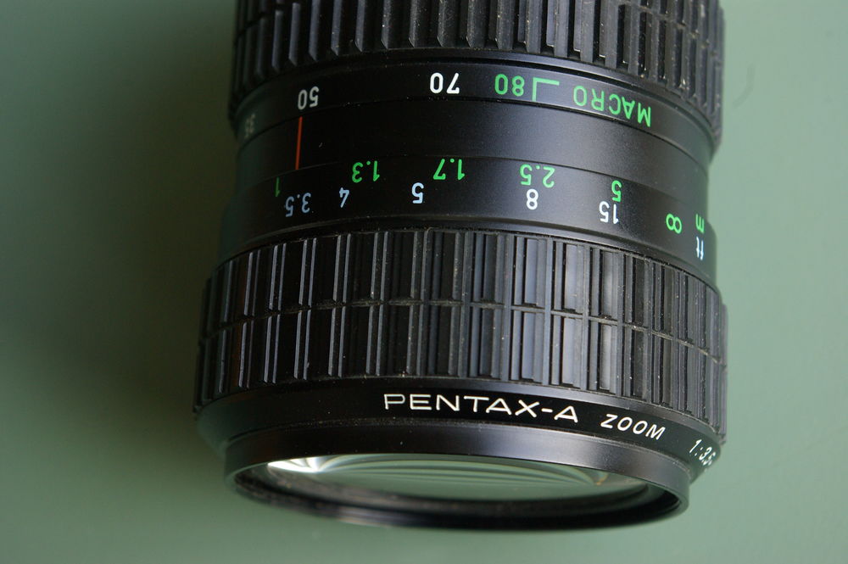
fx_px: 1942
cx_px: 424
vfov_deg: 16.5
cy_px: 282
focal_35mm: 82
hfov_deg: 24.6
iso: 400
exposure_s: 1/15
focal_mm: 55
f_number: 9.5
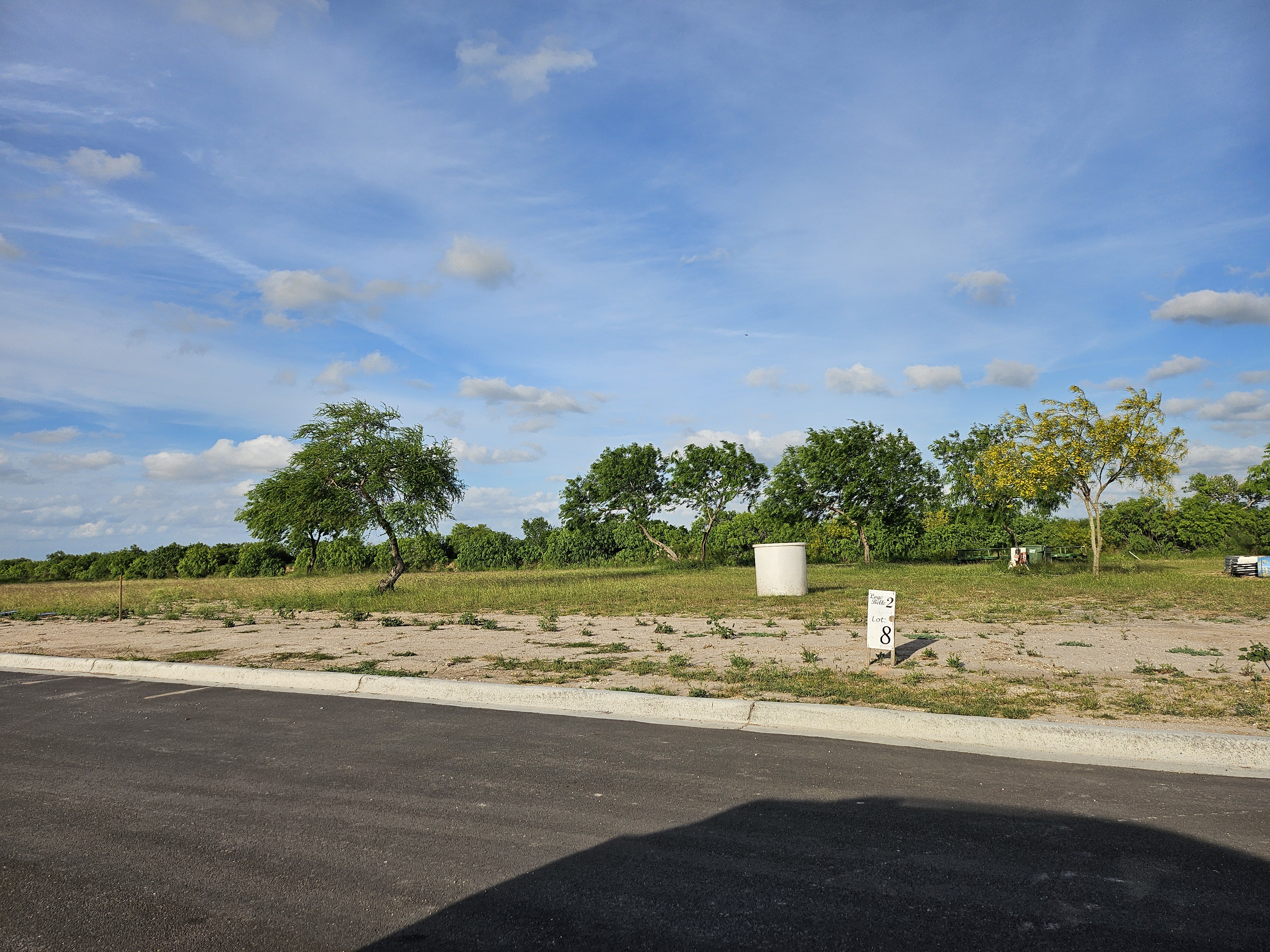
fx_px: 881
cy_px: 476
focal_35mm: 24
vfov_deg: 56.8
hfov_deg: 71.6
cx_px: 635
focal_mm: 5
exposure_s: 1/4769
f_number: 1.8
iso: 50
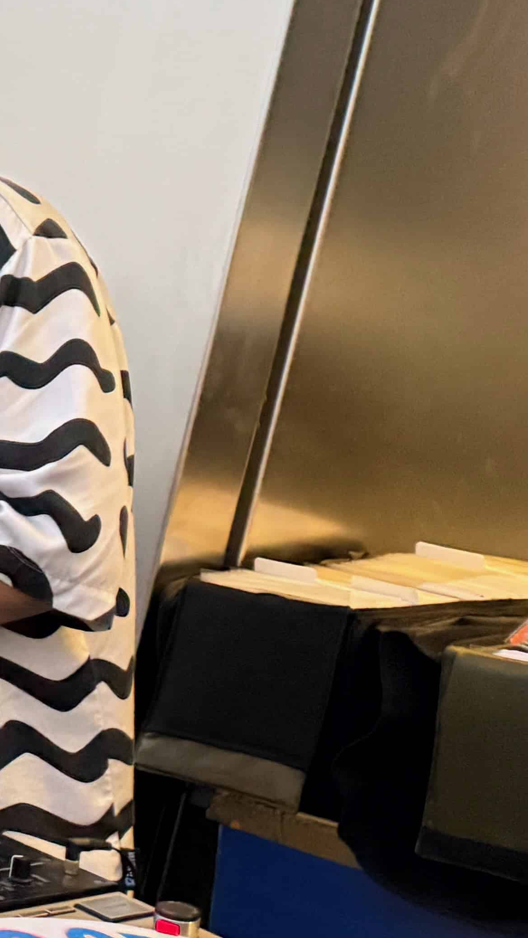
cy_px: 557
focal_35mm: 72
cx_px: -706
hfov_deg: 13.0
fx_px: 1792
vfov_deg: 29.3
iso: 500
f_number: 1.8
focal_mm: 6.8
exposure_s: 1/60
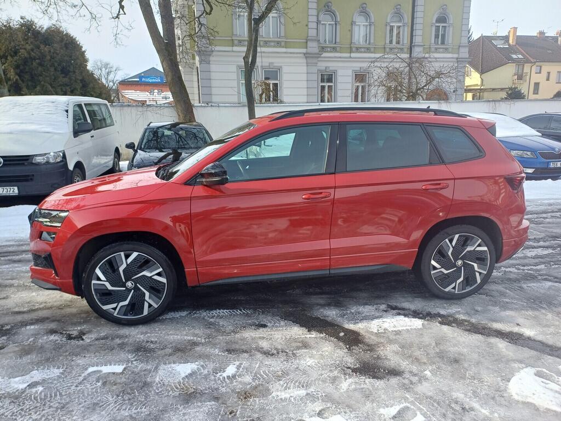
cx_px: 280
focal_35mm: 25
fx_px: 405
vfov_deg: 54.9
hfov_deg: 69.4
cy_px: 210
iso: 50
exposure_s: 1/777
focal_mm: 4.65
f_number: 1.8
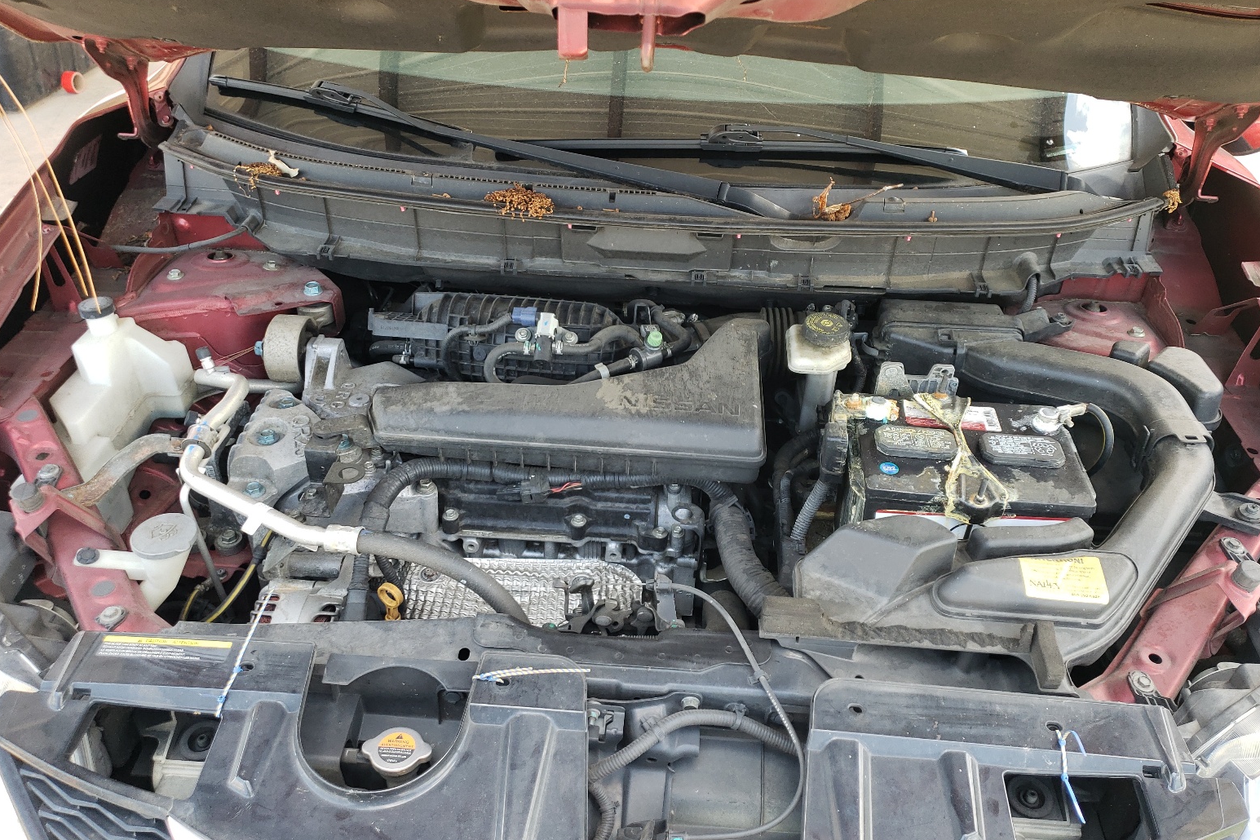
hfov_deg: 65.5
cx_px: 637
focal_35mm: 28
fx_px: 980
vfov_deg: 46.4
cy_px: 402
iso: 50
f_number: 1.5
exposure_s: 1/111
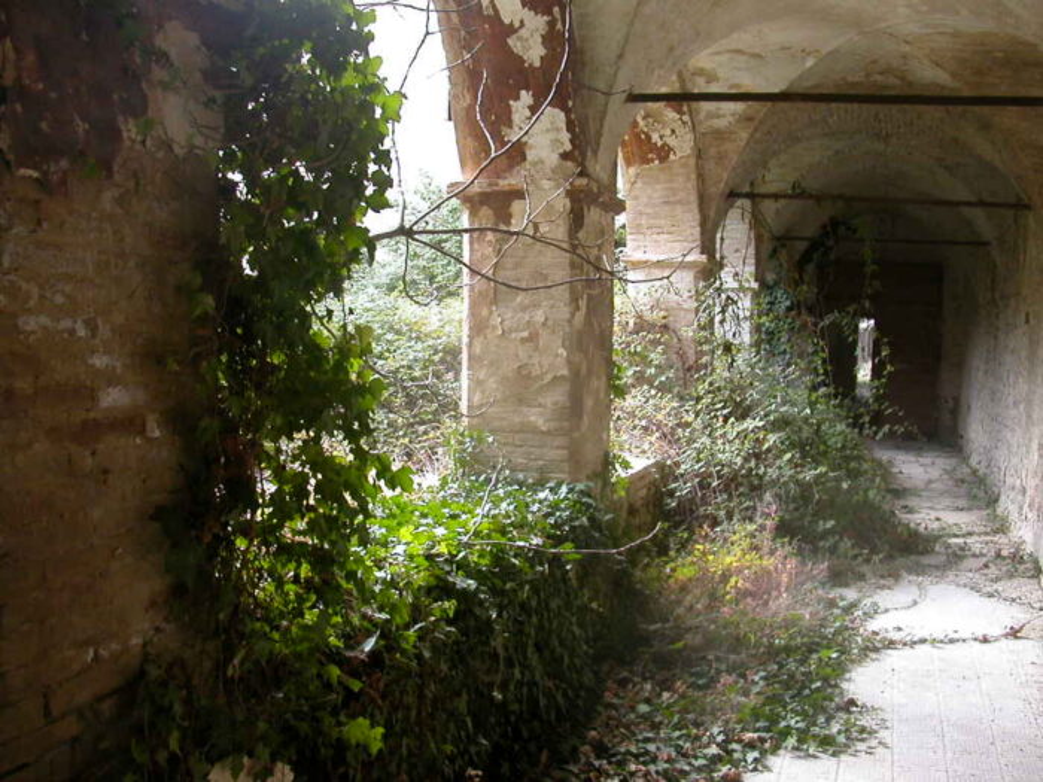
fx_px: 1115
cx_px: 522
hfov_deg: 50.1
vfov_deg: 38.7
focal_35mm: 37
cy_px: 391
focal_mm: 5.6
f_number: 2.7
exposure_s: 1/74
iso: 100
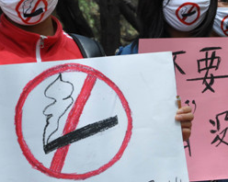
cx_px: 155
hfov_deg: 13.5
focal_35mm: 143
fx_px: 964
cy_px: 93
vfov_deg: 10.8
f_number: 9
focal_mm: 42
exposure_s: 1/320
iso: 200
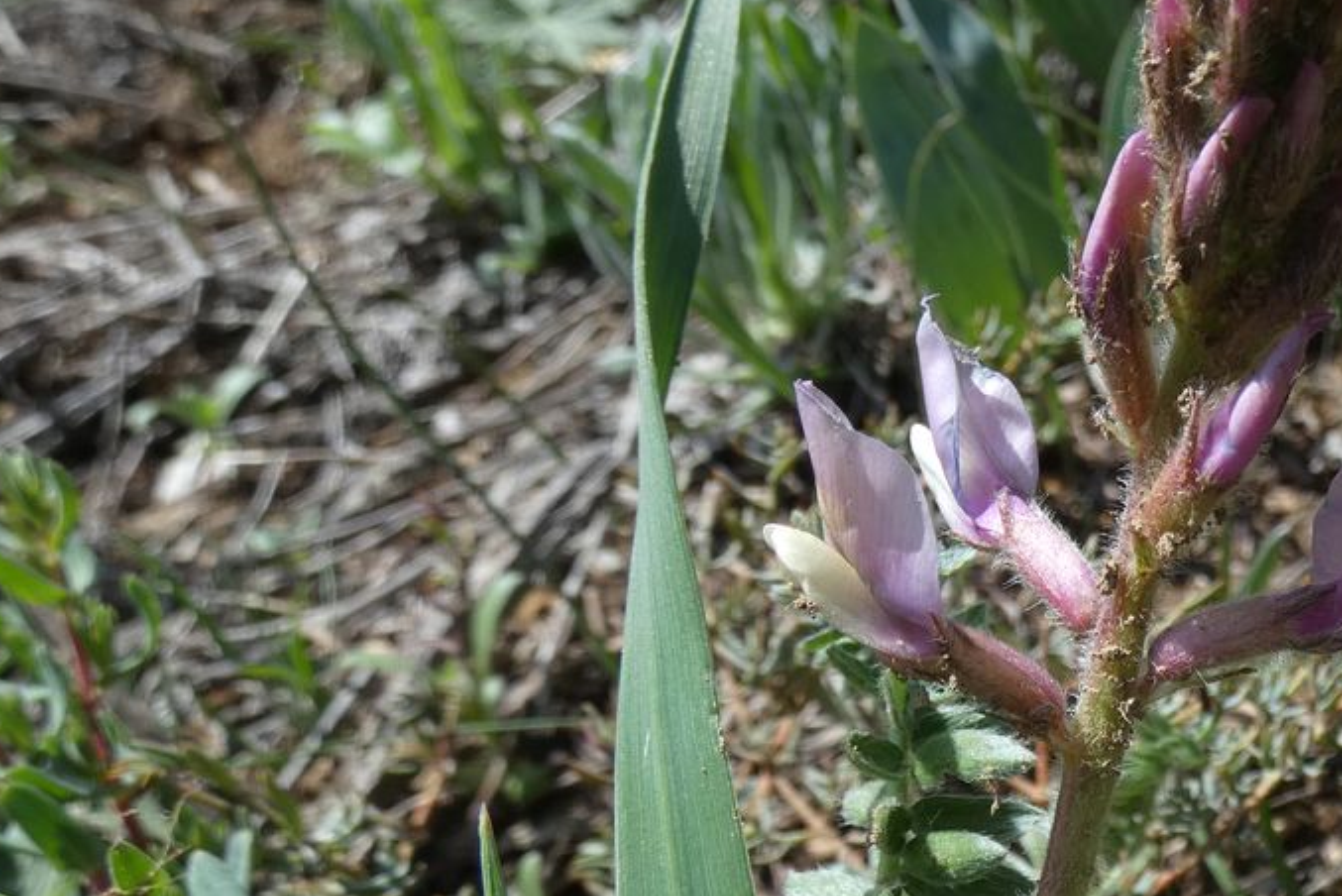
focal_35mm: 43
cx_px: 1294
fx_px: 1604
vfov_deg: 31.2
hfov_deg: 40.6
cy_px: 484
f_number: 3.5
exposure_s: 1/1000
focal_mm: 3.6
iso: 80
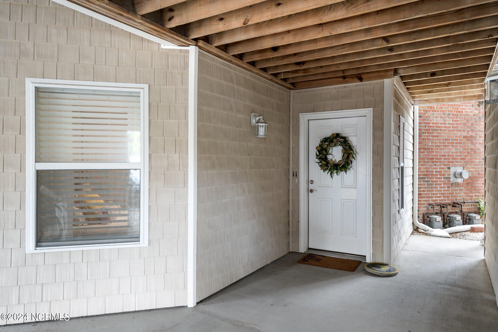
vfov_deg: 53.1
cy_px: 166
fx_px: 332
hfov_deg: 73.7
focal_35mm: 24
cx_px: 249
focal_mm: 24
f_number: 4
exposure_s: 1/20
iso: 400
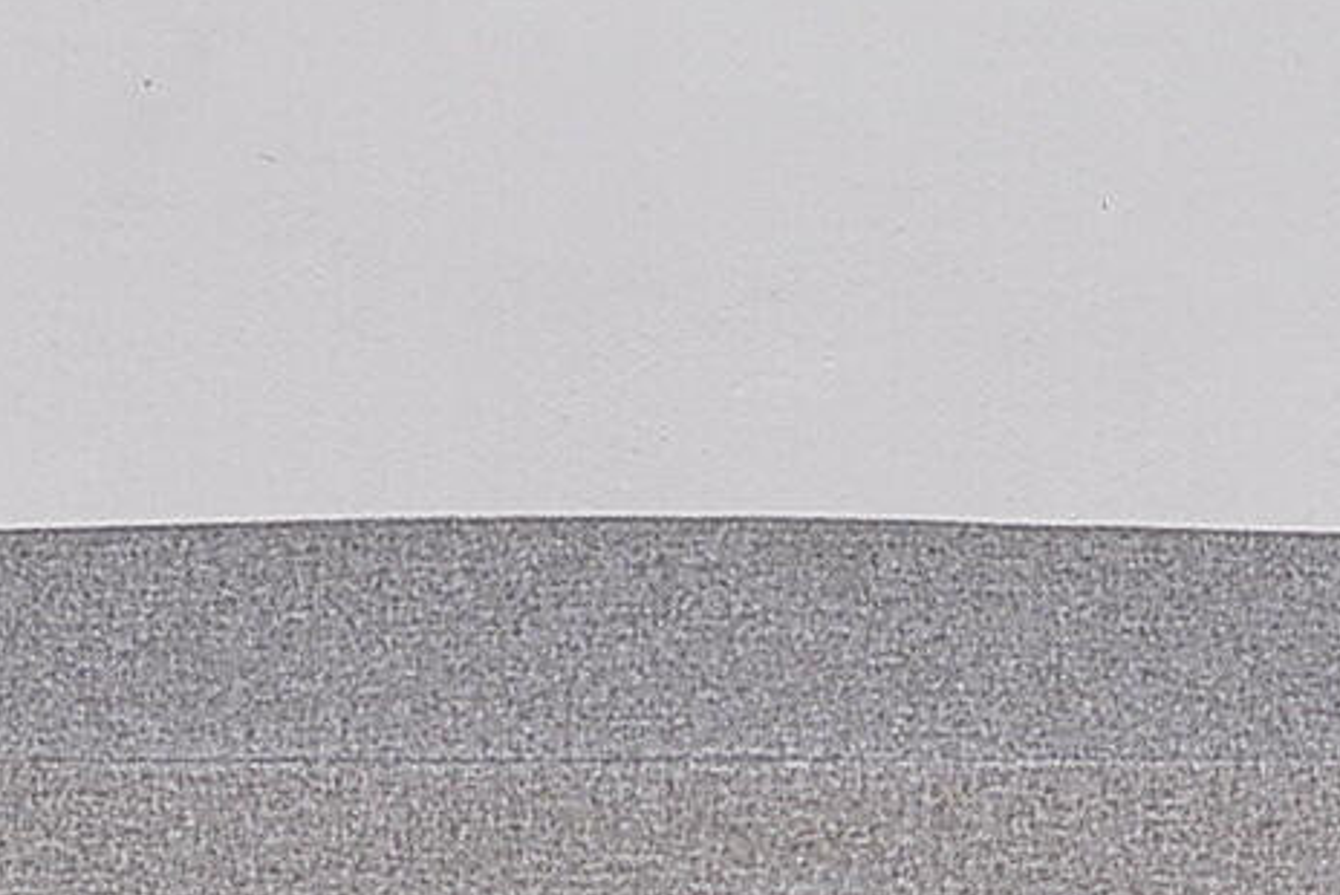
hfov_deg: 9.4
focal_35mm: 217
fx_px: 8084
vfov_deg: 6.3
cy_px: 1045
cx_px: 1187
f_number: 5.6
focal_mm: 35
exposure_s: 1/160
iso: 400
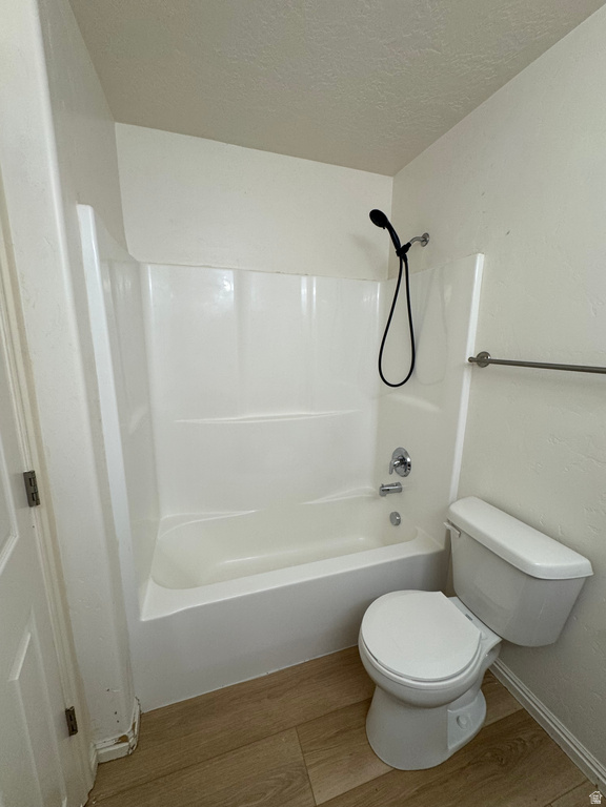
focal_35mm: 14
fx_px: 327
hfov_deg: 85.7
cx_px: 303
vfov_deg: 102.1
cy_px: 404
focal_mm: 2.22
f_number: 2.2
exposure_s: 1/120
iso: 125
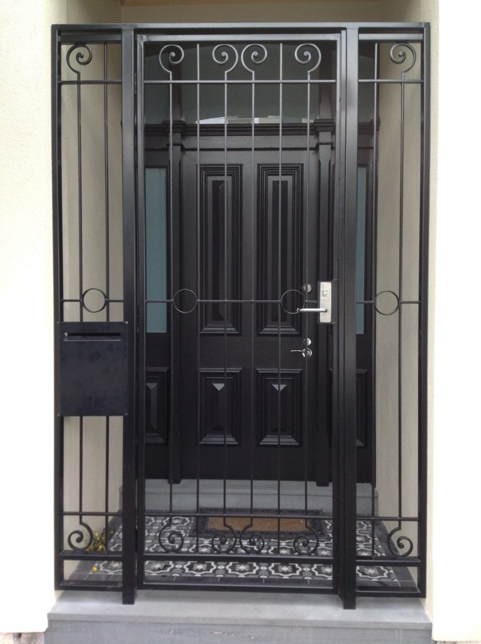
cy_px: 322
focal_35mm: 35
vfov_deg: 52.7
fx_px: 650
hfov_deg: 40.6
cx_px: 240
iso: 80
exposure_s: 1/120
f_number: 2.4
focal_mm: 4.28
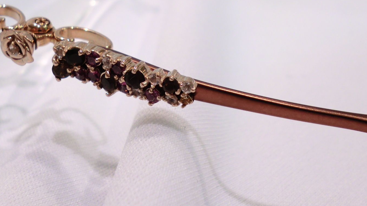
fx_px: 516
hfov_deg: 39.1
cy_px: 27
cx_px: 168
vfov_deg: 22.2
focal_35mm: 53
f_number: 3.5
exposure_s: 1/60
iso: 80
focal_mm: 5.8
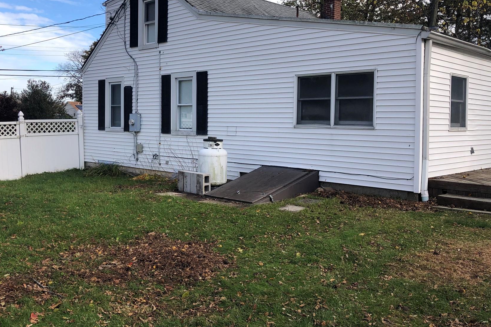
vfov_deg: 36.8
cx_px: 221
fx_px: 491
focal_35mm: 36
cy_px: 146
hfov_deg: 53.1
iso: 20
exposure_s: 1/704
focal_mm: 3.99
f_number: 1.8
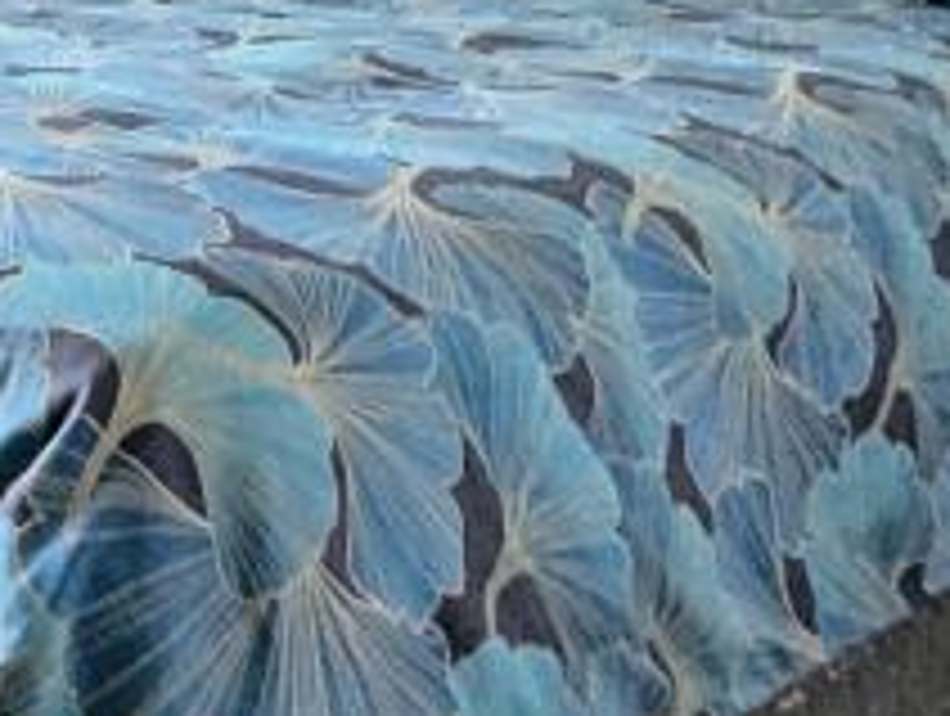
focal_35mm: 63
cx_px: -693
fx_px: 1732
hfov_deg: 21.7
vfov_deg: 20.6
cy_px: -295
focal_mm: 1.95
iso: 53
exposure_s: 1/50
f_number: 2.2
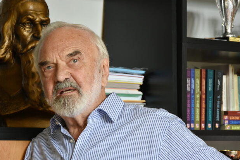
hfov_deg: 16.2
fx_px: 843
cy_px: 85
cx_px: 120
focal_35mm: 127
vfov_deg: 10.8
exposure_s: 1/60
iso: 800
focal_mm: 75
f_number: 5.3
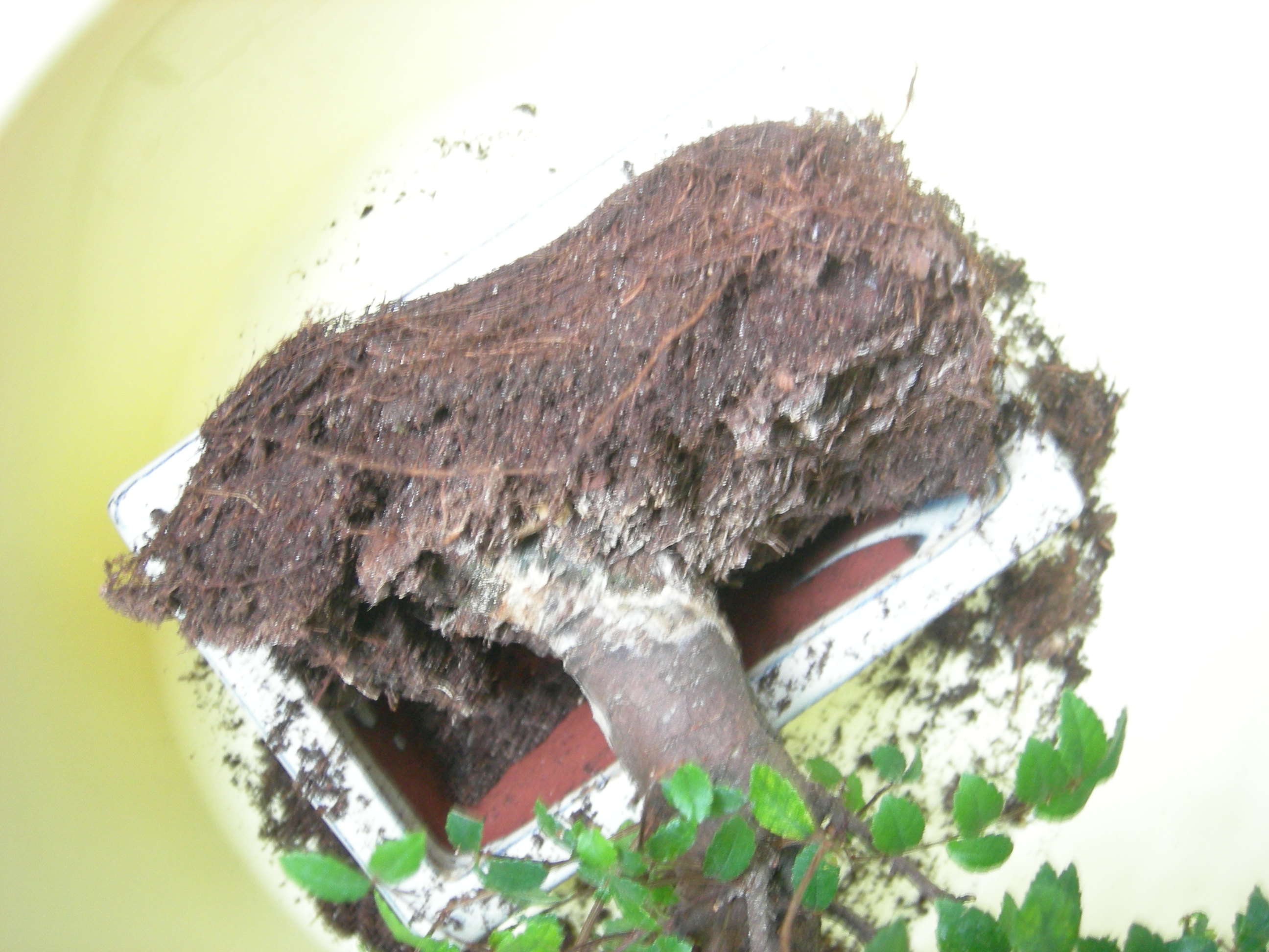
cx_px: 634
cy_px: 476
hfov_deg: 49.0
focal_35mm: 38
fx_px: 1393
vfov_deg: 37.7
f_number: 2.8
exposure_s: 1/3
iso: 200
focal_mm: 8
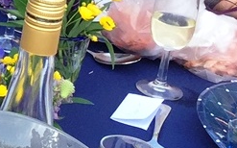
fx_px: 1181
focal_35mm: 183
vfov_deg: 7.0
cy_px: -74
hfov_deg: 10.2
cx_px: -292
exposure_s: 1/151
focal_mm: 4.15
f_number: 2.2
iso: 32
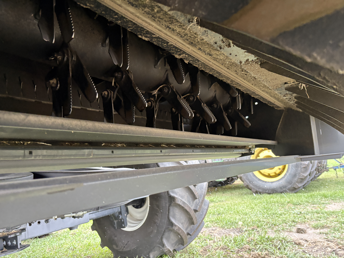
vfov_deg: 53.1
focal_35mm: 26
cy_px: 129
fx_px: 258
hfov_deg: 67.3
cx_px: 172
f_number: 1.6
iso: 320
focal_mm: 5.96
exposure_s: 1/60
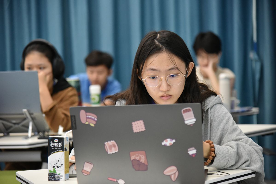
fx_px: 767
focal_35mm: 100
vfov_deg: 13.7
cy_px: 92
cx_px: 138
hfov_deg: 20.4
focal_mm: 100
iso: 3200
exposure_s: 1/80
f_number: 4
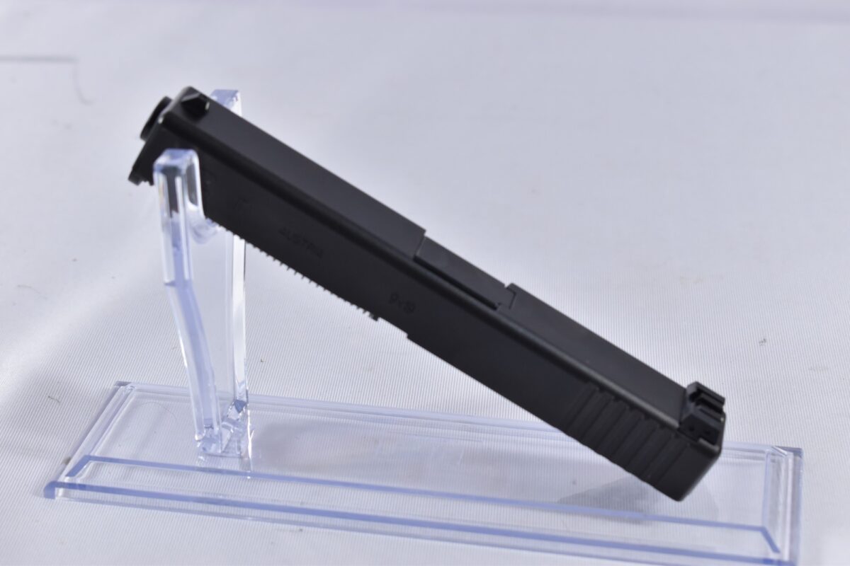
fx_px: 1948
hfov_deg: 24.6
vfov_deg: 16.6
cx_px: 425
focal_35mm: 82
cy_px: 283
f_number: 5.6
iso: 640
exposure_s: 1/50
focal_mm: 55
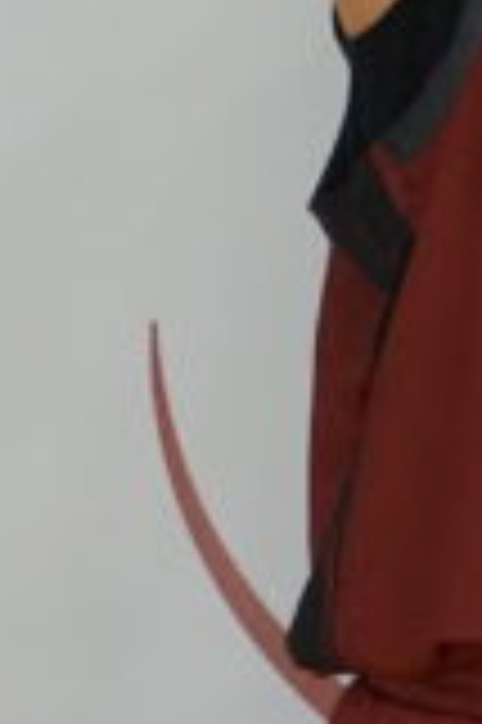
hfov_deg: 4.4
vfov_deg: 6.7
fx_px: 6196
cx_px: 662
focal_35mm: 308
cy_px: 229
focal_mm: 55
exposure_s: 1/80
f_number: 4.5
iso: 3200
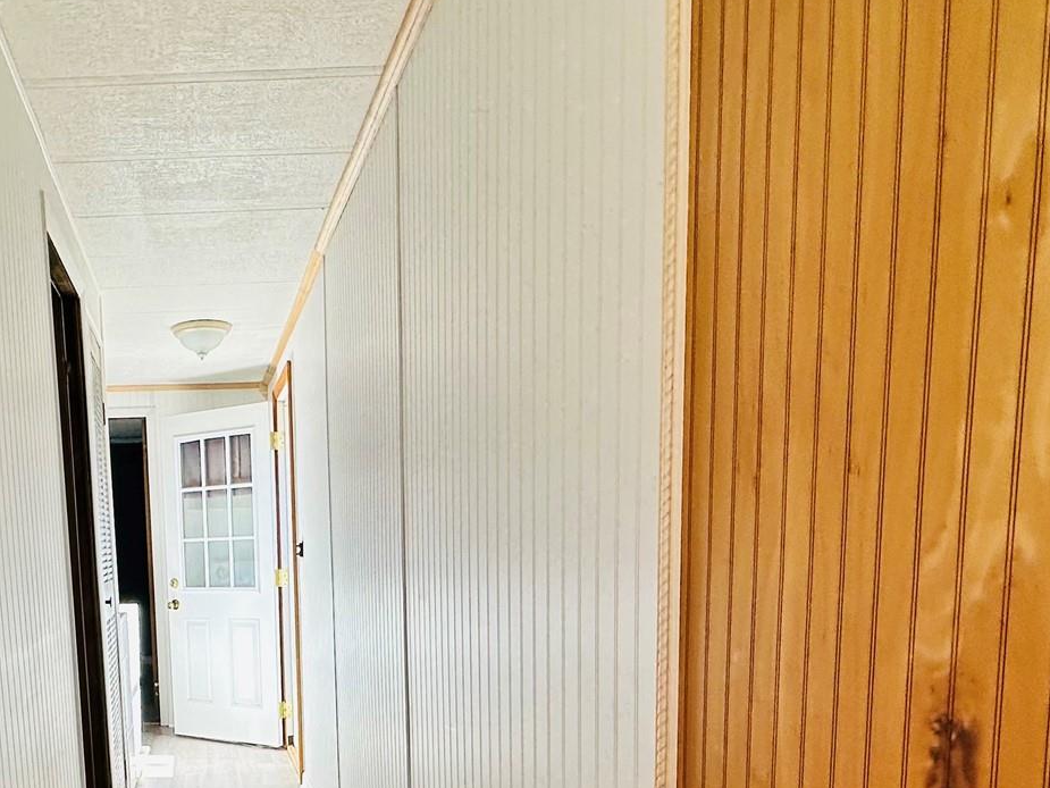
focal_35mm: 31
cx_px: 215
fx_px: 940
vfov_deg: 42.5
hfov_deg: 54.5
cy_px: 676
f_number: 2.2
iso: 40
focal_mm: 2.22
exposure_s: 1/120
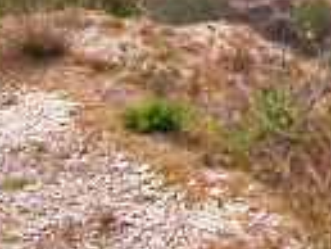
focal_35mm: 212
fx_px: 2029
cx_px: 621
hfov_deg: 8.9
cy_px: -268
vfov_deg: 6.8
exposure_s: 1/321
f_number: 4.5
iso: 100
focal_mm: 5.6
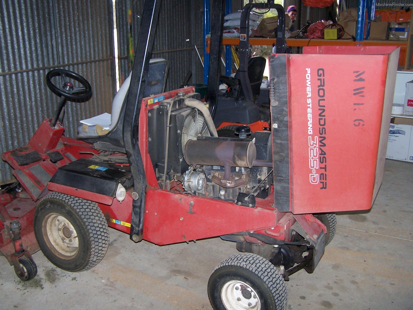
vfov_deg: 37.7
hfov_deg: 49.0
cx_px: 206
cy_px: 155
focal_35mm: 38
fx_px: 453
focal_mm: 6.3
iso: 140
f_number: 2.8
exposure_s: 1/60
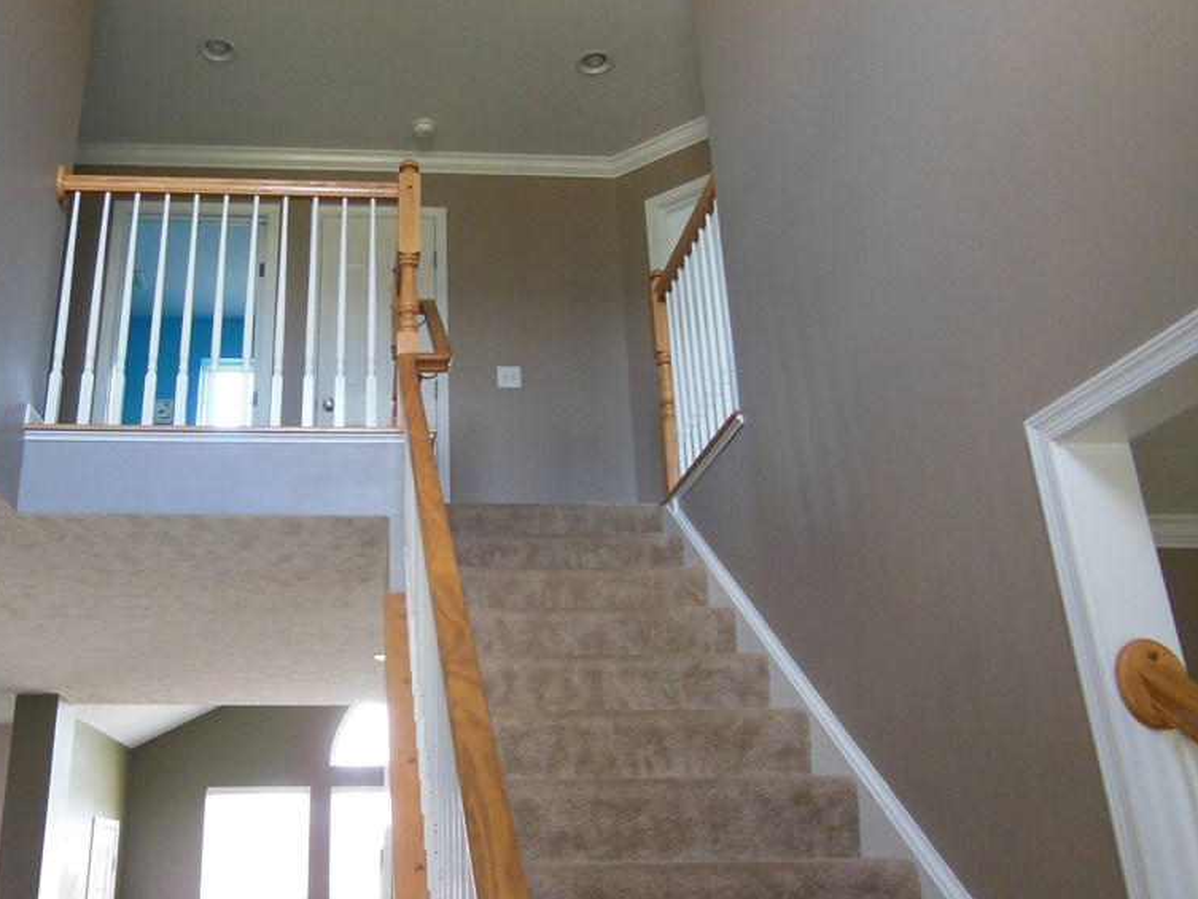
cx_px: 438
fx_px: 1177
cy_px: 417
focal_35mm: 34
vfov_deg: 41.8
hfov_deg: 53.3
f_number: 3.5
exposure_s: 1/30
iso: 400
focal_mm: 4.5
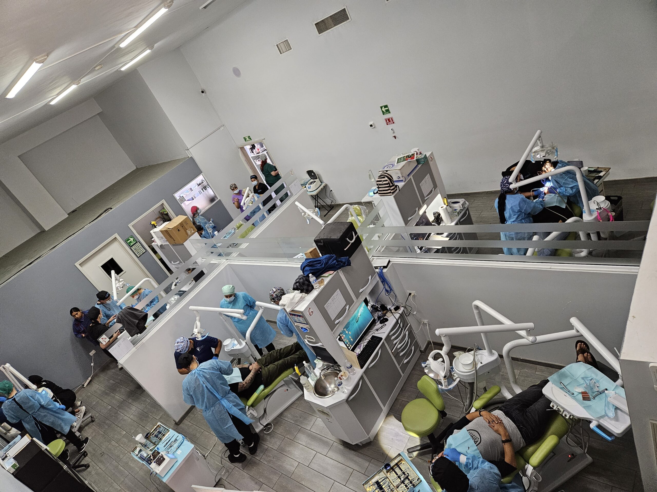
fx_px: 437
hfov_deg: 73.9
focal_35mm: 23
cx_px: 328
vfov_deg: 58.9
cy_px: 246
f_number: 1.8
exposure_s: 1/120
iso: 500
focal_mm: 5.4
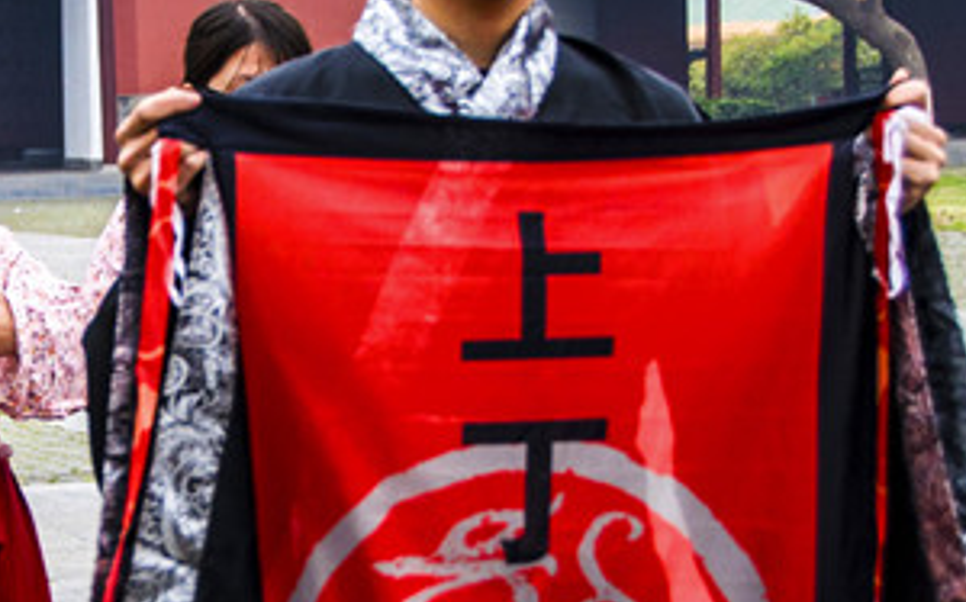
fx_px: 4223
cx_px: 174
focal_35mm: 161
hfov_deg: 13.0
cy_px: 439
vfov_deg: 8.1
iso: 200
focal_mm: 35
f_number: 5.6
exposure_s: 1/125
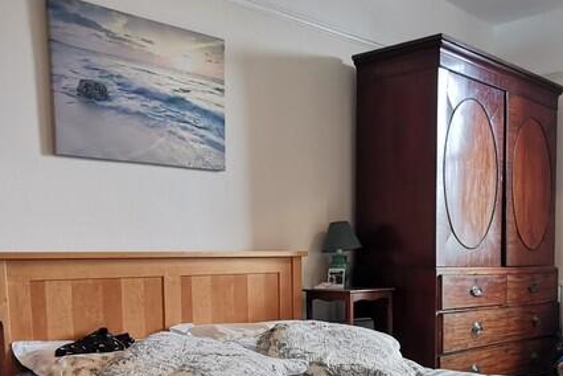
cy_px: 328
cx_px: 382
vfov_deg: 32.0
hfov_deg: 47.6
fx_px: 626
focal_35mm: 40
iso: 320
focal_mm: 2.26
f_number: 2.2
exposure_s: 1/50
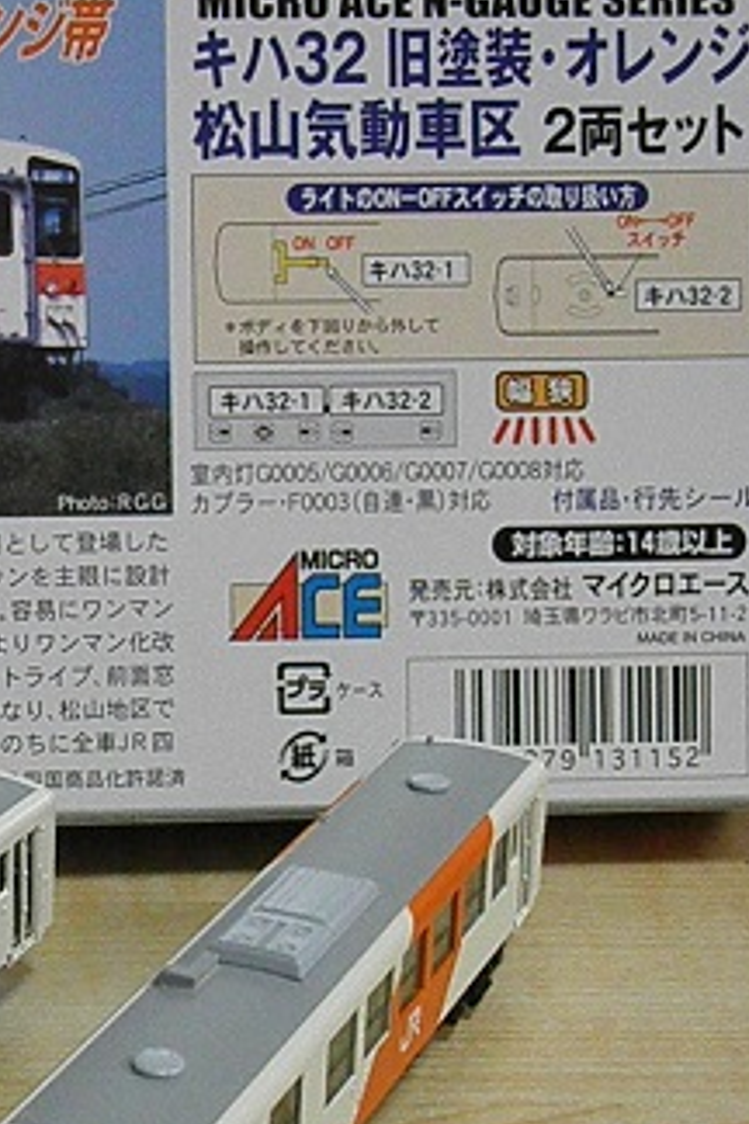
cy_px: 748
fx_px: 2528
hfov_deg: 16.3
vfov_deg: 24.9
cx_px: -109
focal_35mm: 81
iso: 1000
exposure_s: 1/125
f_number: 3.9
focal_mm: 7.3
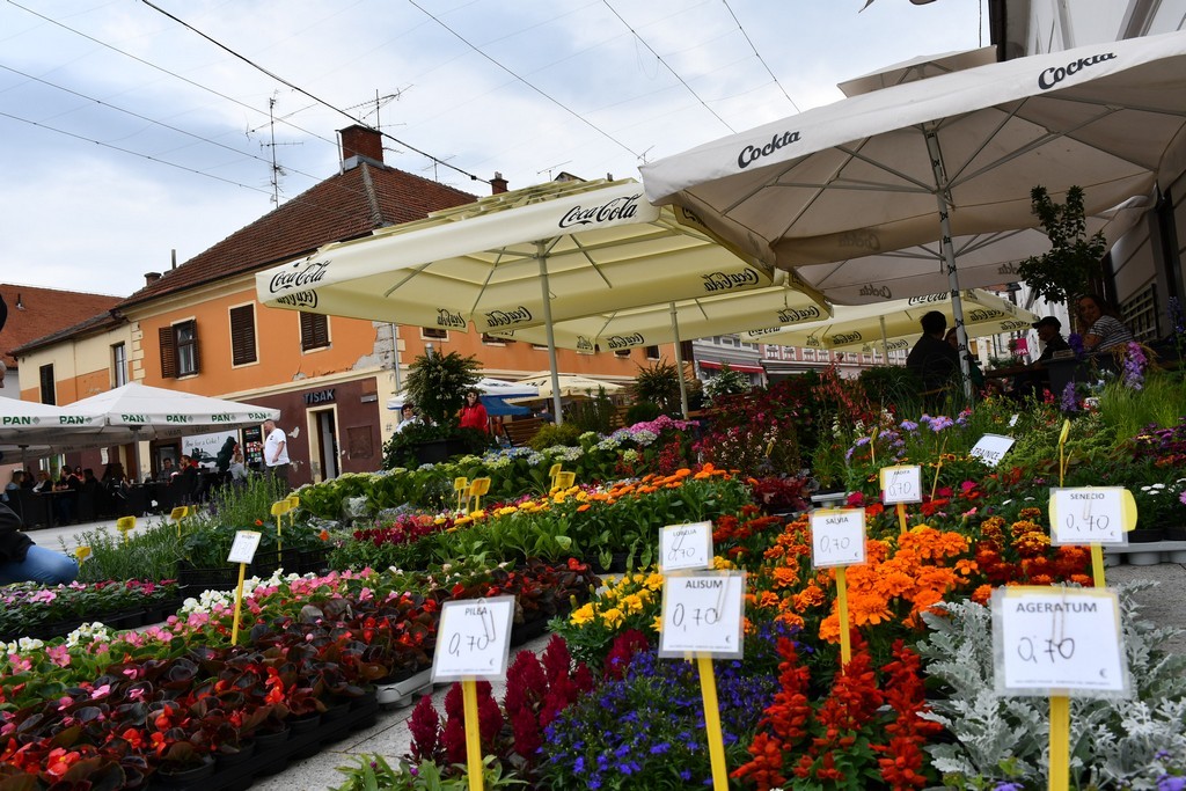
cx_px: 593
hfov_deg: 67.4
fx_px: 890
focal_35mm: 27
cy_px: 396
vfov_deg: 47.9
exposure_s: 1/250
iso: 200
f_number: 8
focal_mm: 18
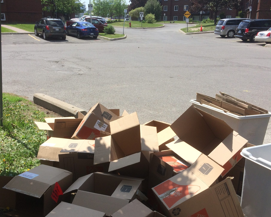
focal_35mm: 40
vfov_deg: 37.0
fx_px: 321
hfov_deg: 45.8
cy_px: 143
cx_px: 129
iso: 32
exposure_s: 1/1709
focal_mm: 4.15
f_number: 2.2
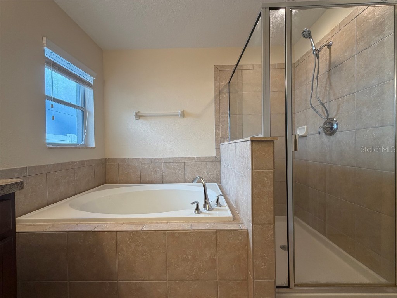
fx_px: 161
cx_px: 198
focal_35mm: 14
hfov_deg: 102.1
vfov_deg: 85.7
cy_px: 149
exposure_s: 1/120
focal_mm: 2.22
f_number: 2.2
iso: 125
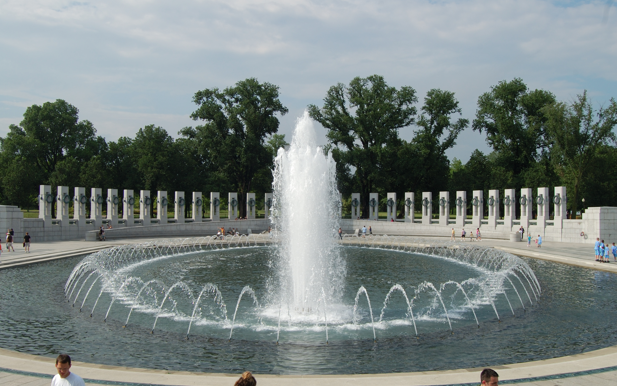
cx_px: 311
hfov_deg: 52.7
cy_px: 195
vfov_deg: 34.4
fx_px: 622
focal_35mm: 37
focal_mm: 24
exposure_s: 1/400
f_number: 10
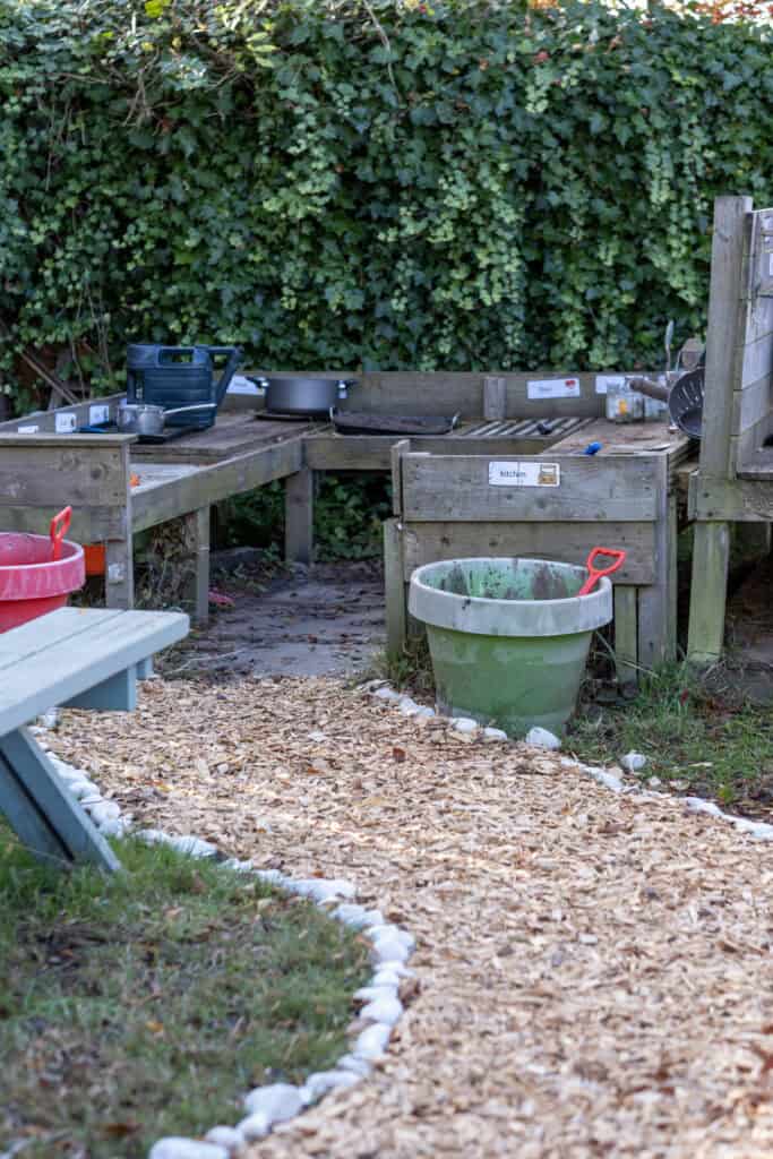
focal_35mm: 84
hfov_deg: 16.3
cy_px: 580
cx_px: 386
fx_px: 2704
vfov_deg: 24.2
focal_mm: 56
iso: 125
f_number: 2.8
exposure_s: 1/100
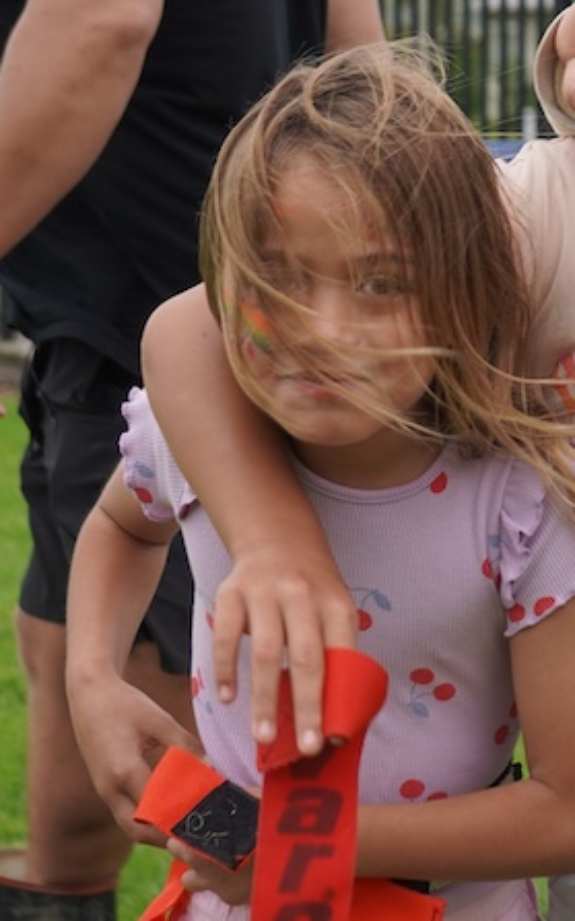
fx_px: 2710
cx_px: 954
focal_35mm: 108
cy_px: 261
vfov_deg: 19.2
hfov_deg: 11.4
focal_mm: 37
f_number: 4.5
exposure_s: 1/250
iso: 100
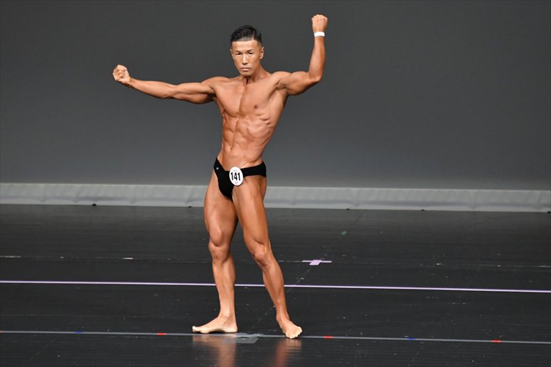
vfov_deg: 3.7
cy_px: 184
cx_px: 276
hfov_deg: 5.5
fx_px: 5737
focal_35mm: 375
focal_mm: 250
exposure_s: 1/400
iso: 4000
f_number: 5.6
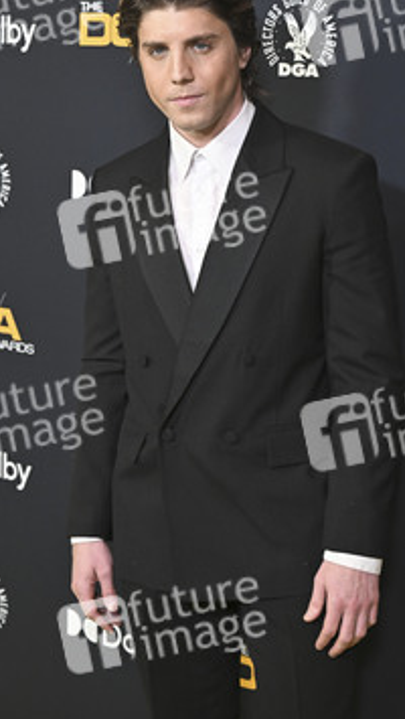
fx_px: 1373
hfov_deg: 16.8
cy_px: 322
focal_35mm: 72
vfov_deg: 29.3
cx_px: 221
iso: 2500
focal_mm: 61
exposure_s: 1/320
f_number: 5.6
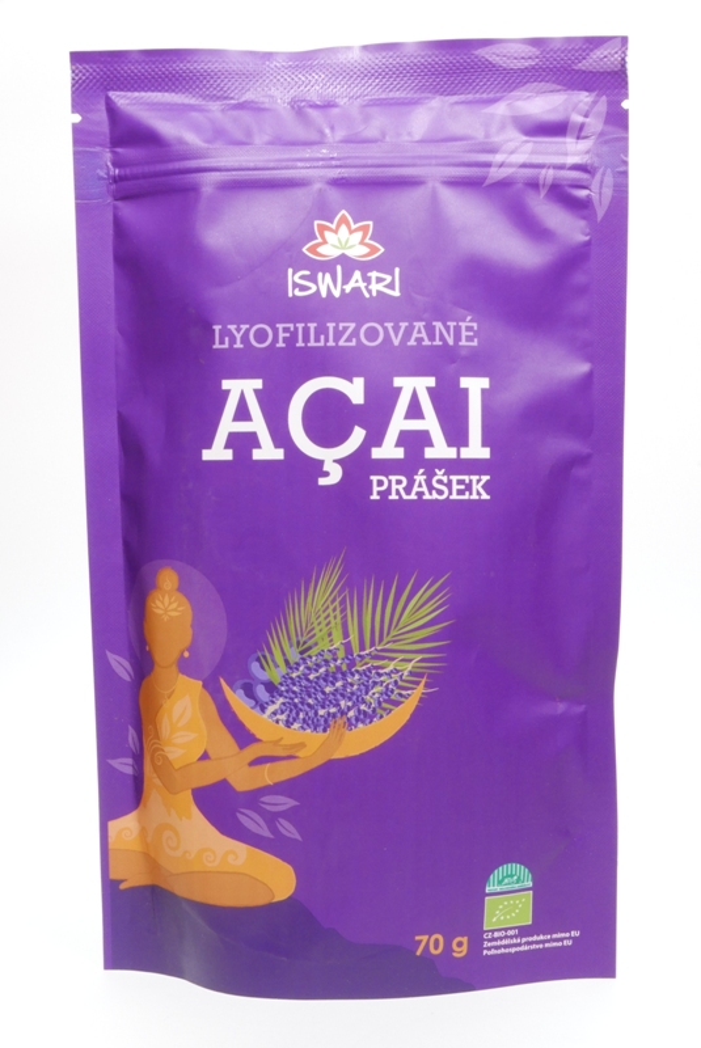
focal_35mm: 60
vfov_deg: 33.4
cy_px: 524
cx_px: 350
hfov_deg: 22.7
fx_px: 1749
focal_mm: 27.2
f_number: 16
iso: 800
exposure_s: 1/13
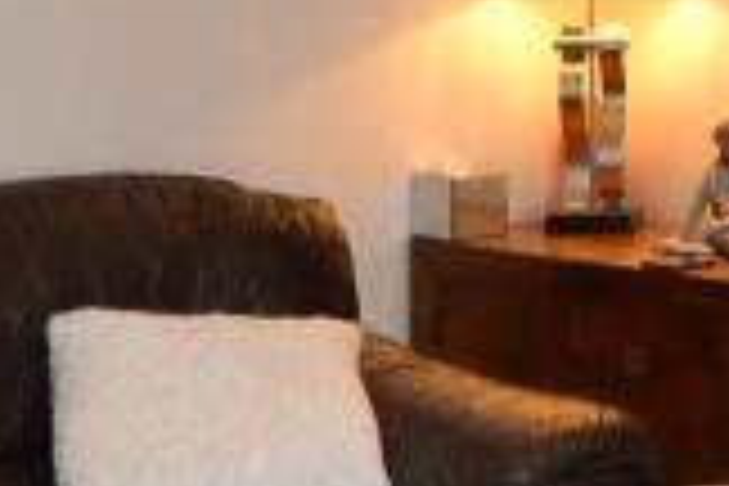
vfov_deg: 14.2
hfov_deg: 17.7
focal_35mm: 95
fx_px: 1924
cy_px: 43
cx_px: 1278
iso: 720
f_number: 3.5
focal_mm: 10
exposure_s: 1/60
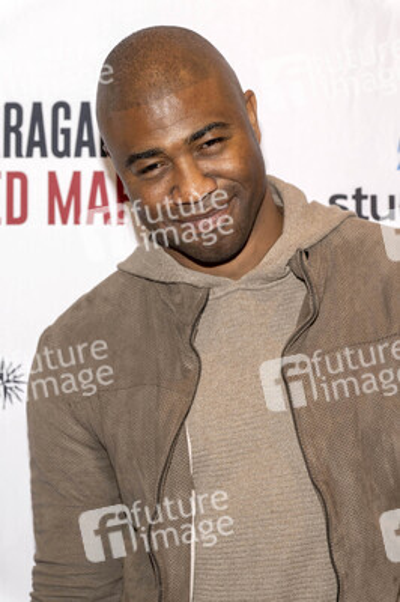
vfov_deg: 23.9
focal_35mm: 85
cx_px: 200
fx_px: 1419
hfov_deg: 16.0
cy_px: 301
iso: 800
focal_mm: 85
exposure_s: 1/200
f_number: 5.6
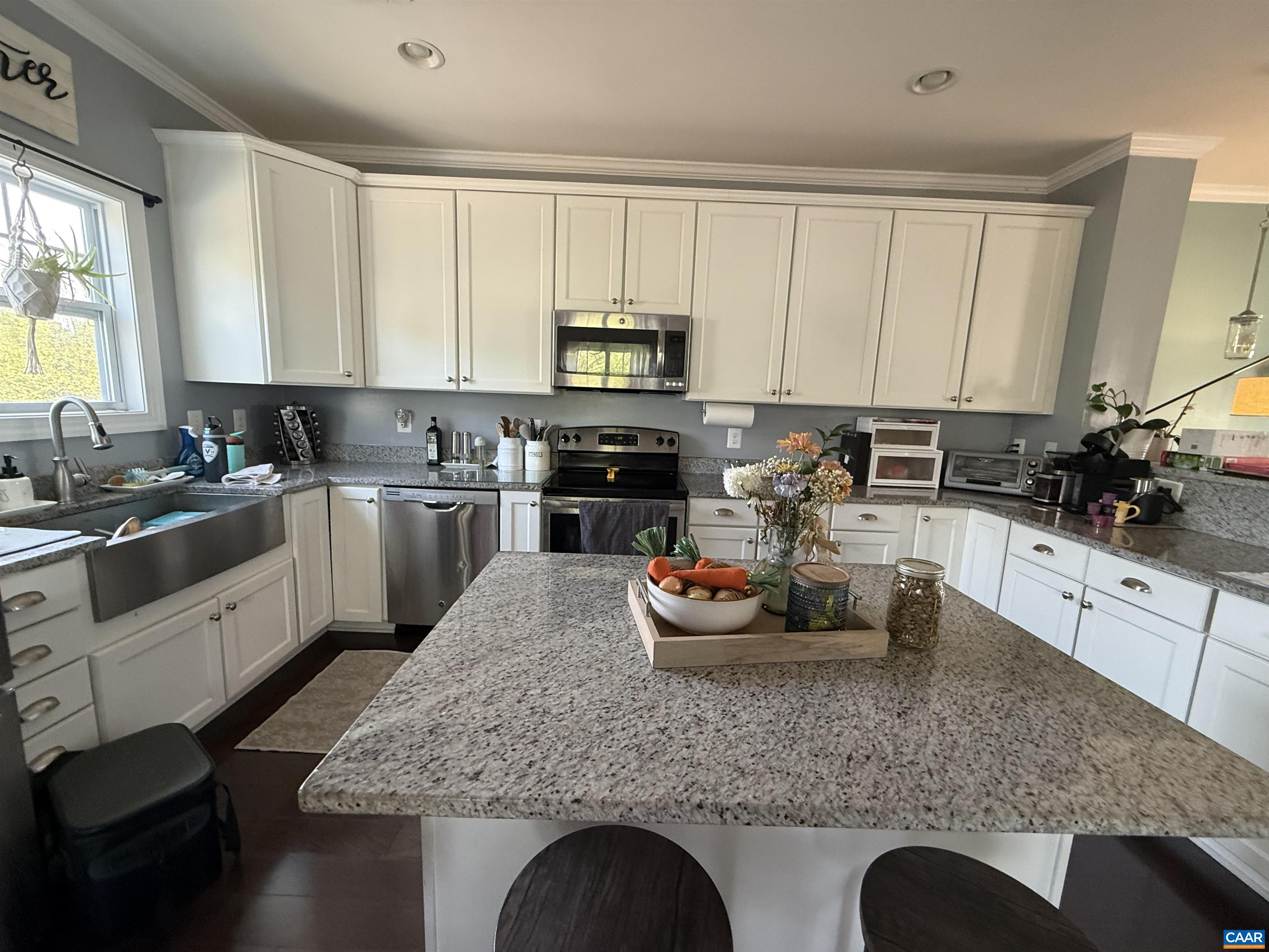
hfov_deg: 102.1
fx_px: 513
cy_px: 476
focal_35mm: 14
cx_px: 634
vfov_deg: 85.7
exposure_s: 1/73
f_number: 2.2
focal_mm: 2.22
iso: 400
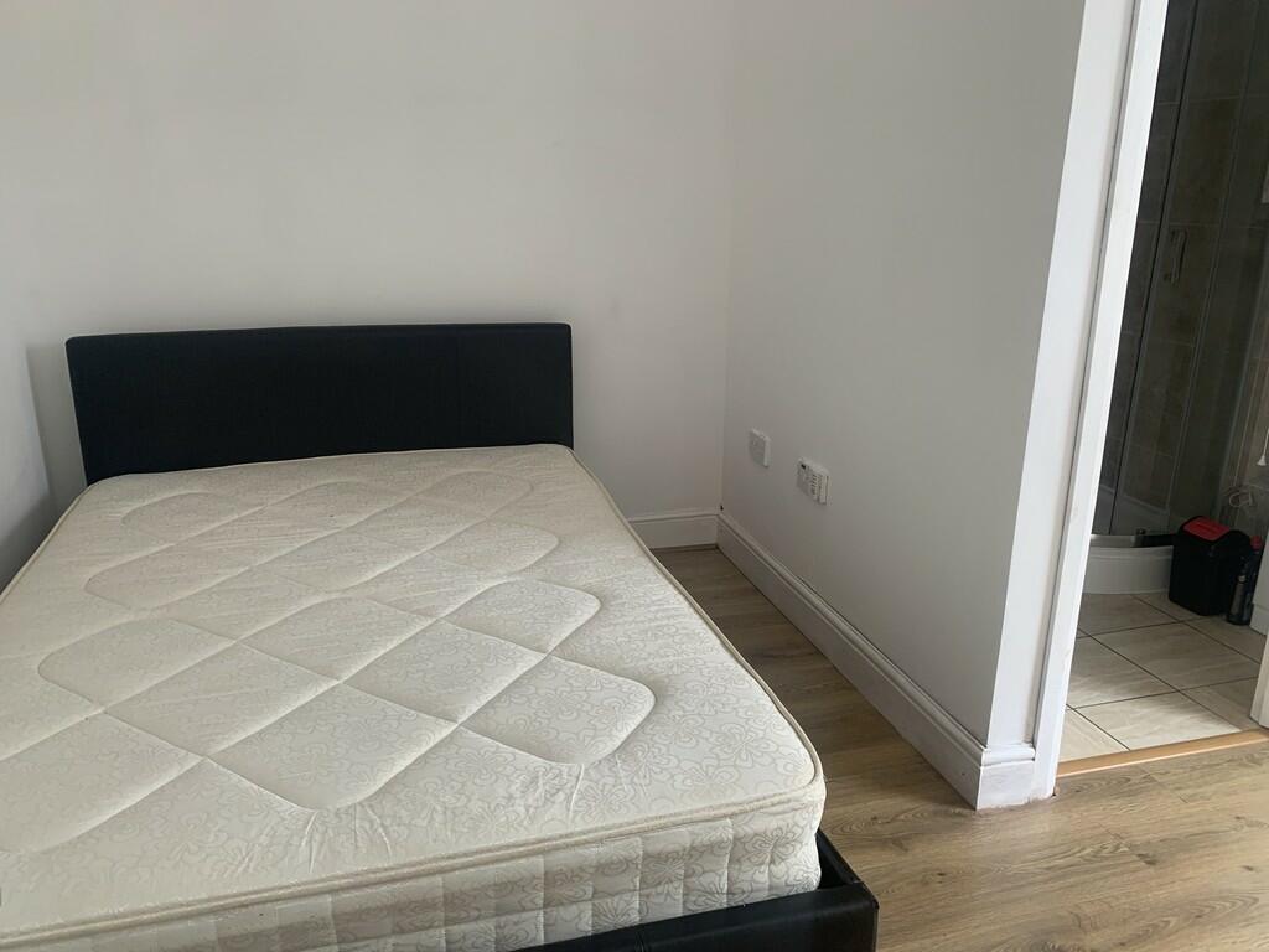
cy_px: 476
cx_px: 634
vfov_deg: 53.1
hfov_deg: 67.3
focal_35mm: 26
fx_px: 953
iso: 100
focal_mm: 4.25
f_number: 1.8
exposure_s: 1/109
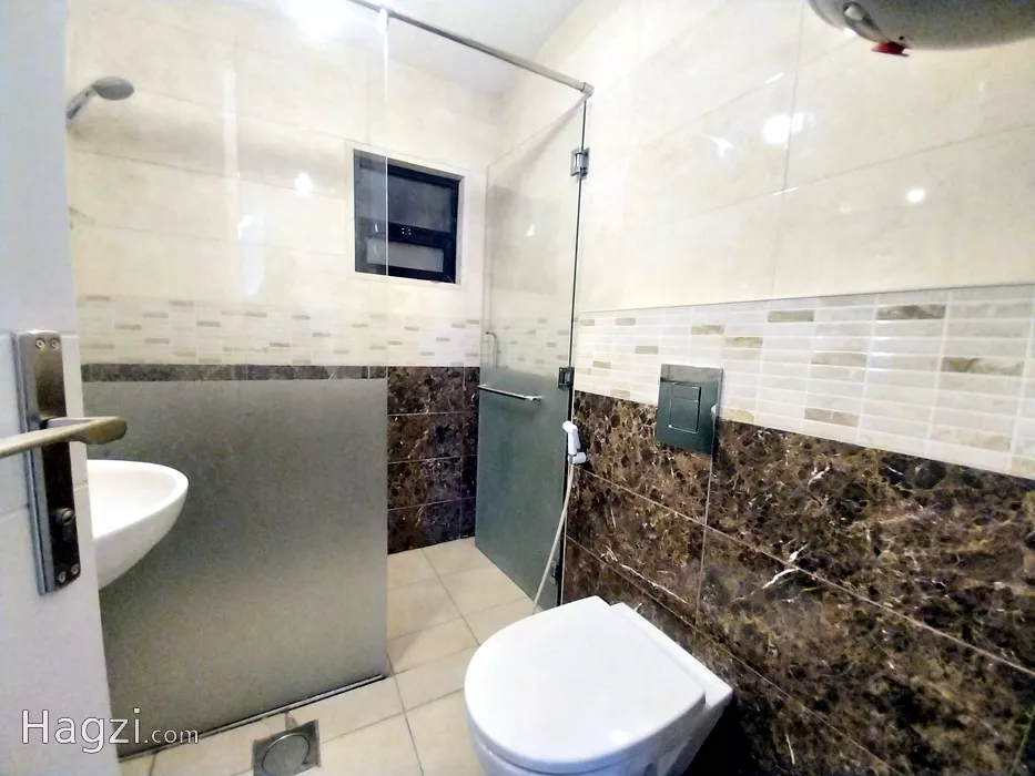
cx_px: 518
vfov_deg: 89.9
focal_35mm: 13
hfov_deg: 106.2
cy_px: 388
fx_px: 389
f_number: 2.2
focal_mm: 1.3
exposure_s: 1/14
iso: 320
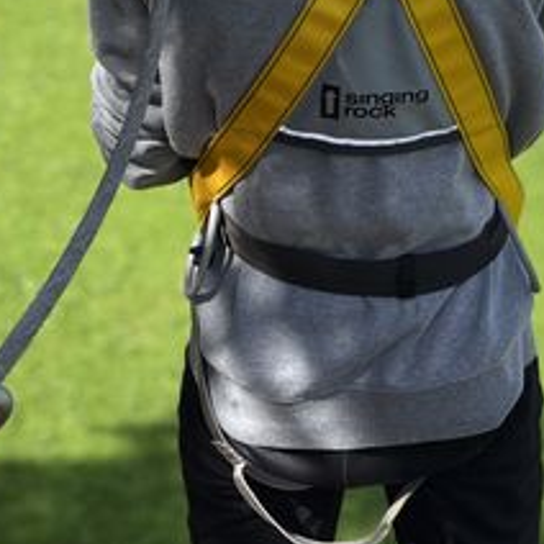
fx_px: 1156
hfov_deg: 25.9
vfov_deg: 22.9
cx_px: 459
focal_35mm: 65
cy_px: -208
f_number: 1.6
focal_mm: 5.1
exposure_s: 1/1389
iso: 50
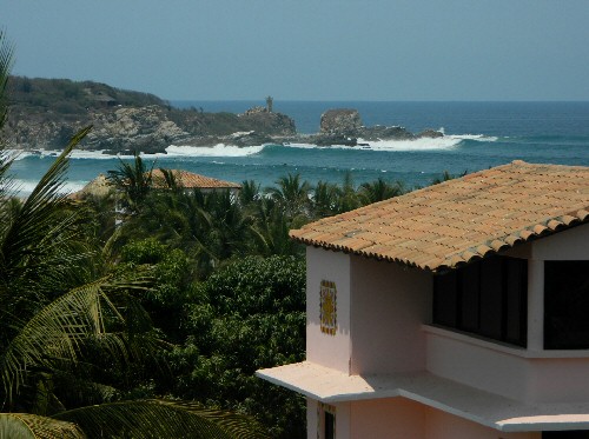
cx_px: 294
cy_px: 220
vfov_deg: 9.9
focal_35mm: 150
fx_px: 2547
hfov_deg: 13.2
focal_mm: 27
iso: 80
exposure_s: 1/160
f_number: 13.9
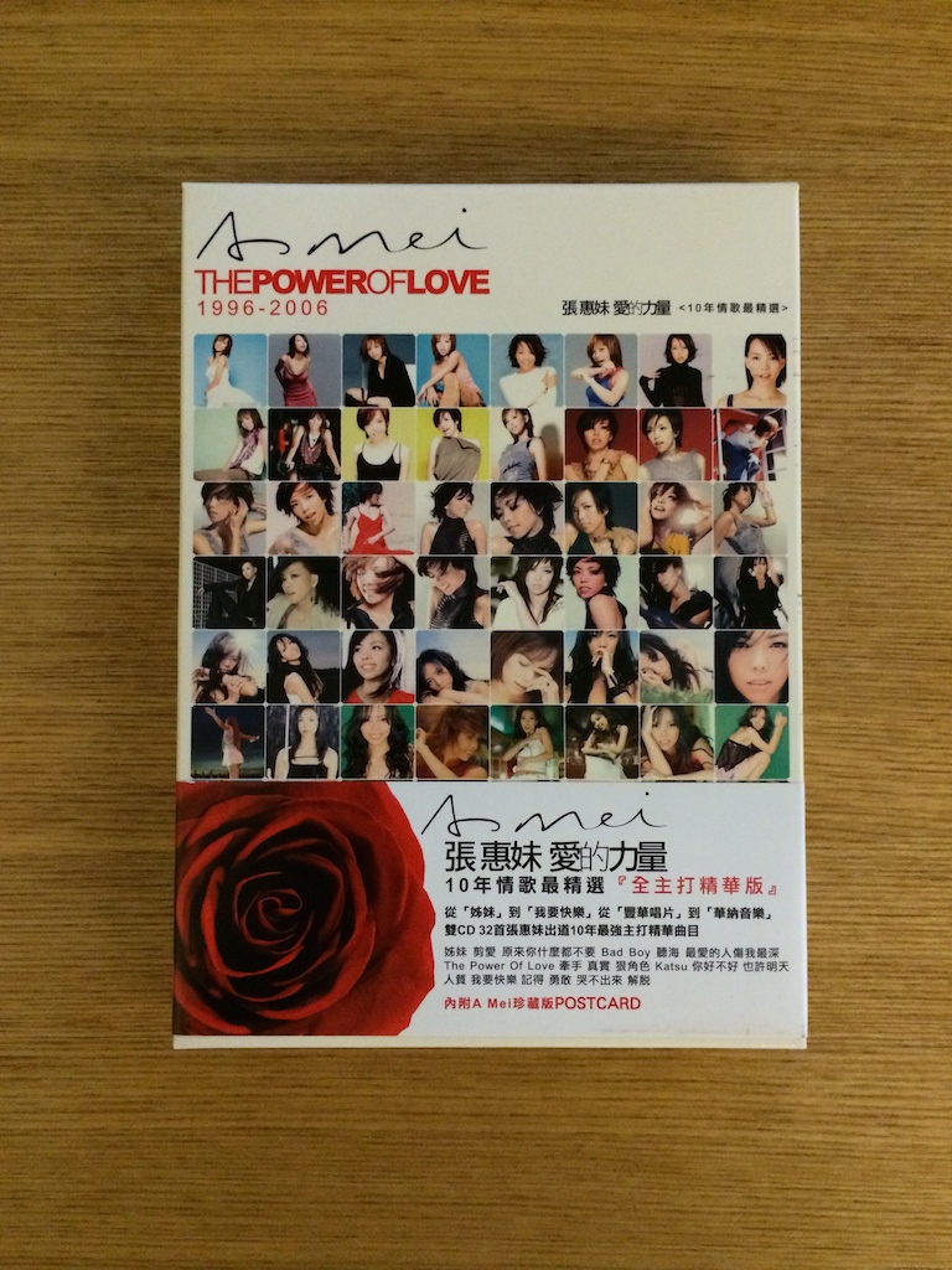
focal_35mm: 30
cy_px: 635
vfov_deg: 60.0
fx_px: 1100
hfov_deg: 46.8
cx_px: 476
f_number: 2.2
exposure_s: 1/17
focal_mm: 4.12
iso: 400
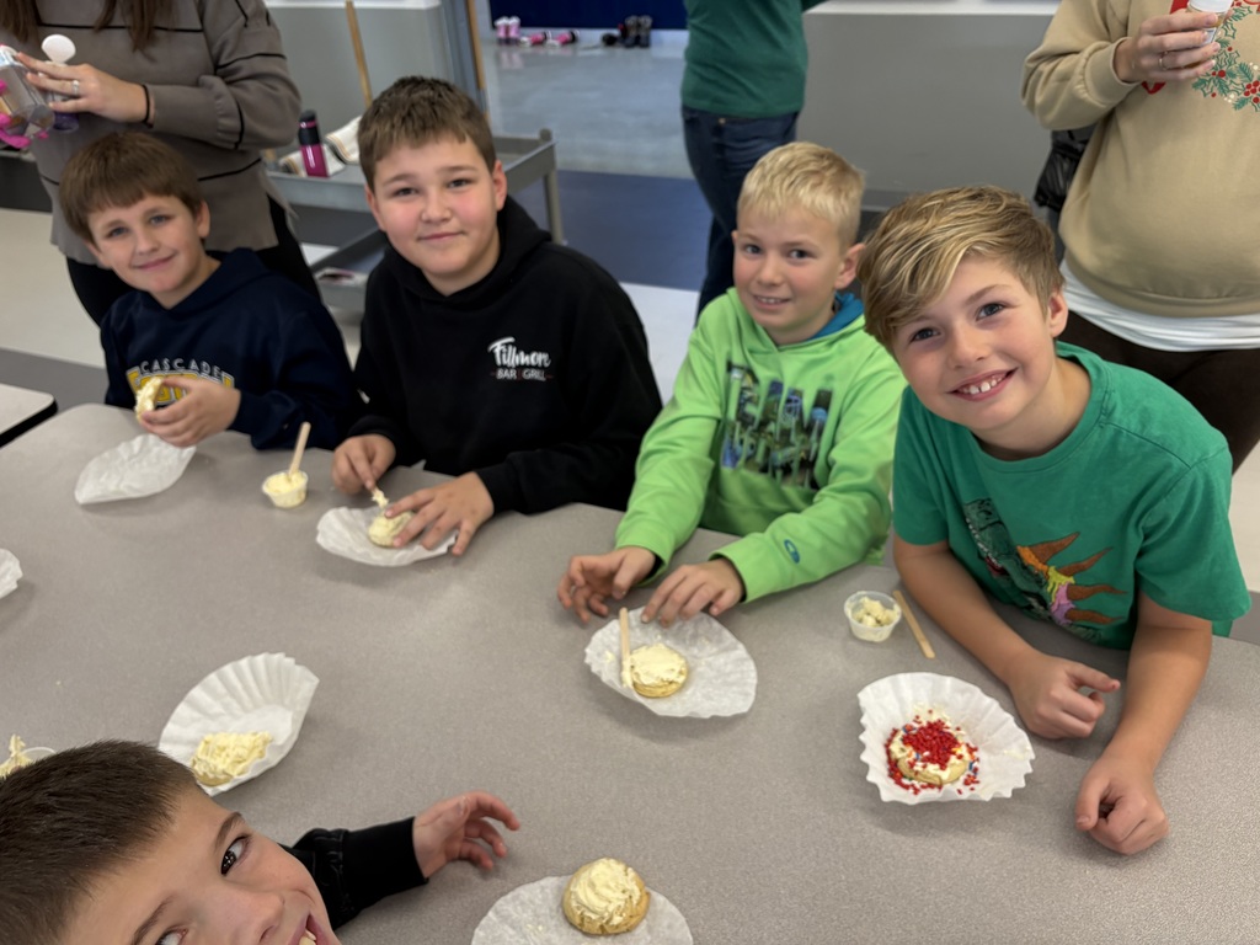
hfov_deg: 67.3
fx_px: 946
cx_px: 630
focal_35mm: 26
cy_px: 472
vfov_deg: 53.1
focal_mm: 5.96
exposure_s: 1/69
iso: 125
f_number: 1.6
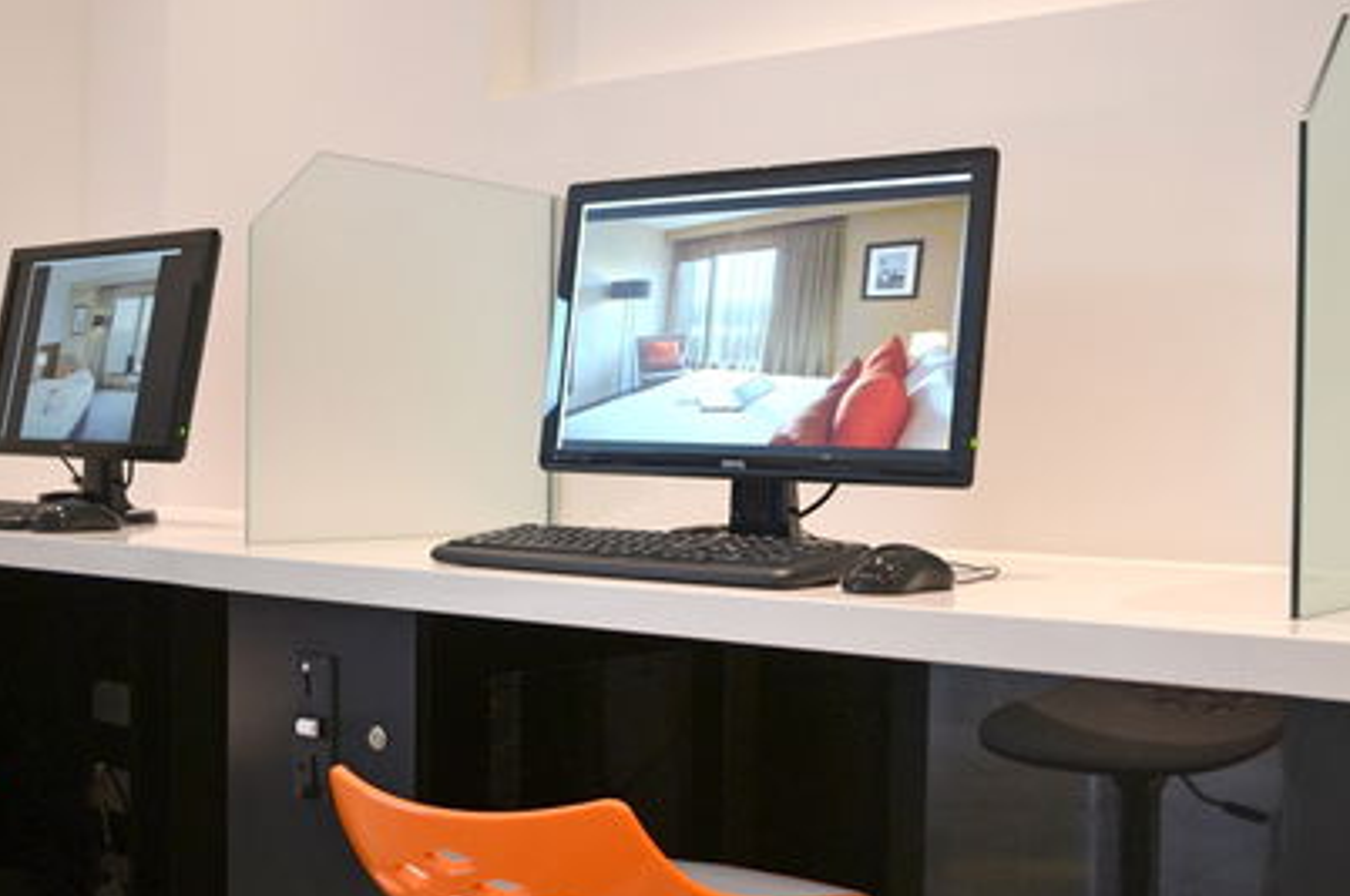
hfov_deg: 45.4
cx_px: 772
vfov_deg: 31.1
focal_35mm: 43
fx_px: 1611
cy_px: 475
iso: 400
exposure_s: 1/25
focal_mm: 24
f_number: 4
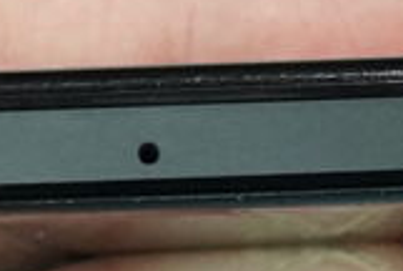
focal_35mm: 195
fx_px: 2187
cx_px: 516
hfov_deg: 10.3
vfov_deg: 7.1
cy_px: 173
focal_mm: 38
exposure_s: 1/200
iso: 3200
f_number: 9
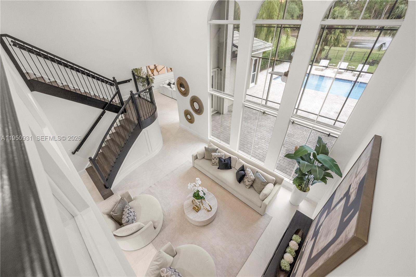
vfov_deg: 81.2
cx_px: 208
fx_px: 162
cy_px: 138
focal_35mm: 14
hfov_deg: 104.3
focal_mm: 14
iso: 3200
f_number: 8
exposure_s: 1/40
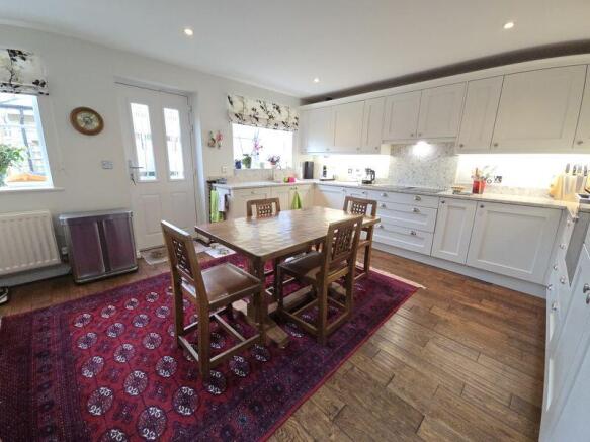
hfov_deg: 106.2
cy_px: 221
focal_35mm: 13
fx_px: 222
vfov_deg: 89.9
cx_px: 295
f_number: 2.2
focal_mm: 2.2
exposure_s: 1/50
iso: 200
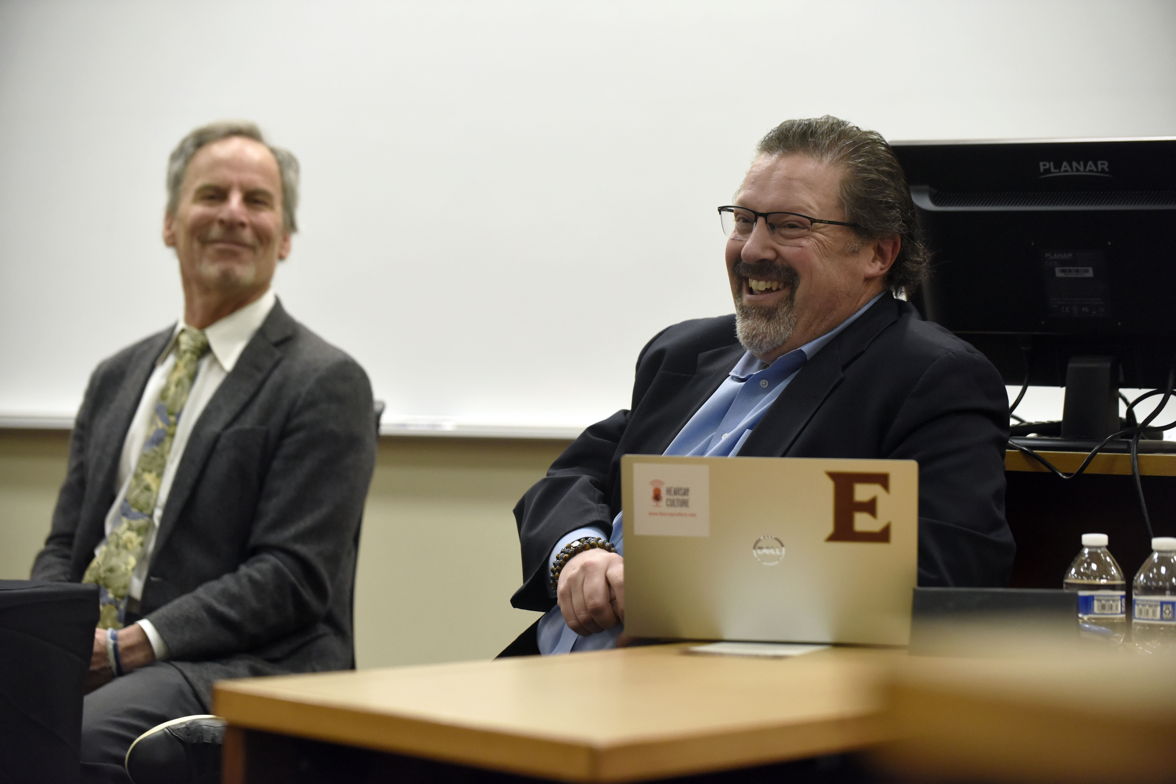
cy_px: 392
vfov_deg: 13.0
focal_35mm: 105
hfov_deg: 19.5
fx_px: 3430
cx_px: 588
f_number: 3.2
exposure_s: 1/200
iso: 2500
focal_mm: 105
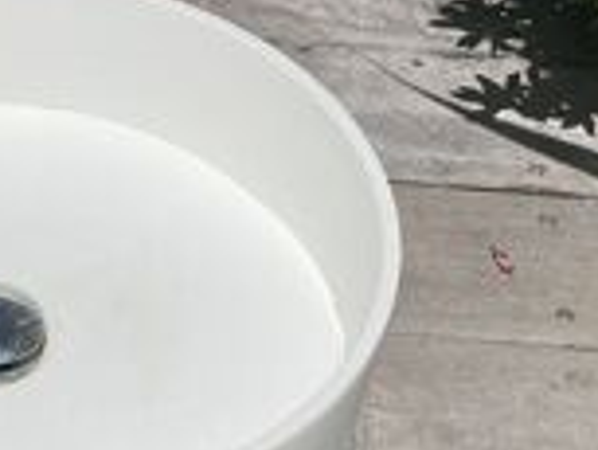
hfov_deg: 20.9
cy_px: 411
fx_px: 1573
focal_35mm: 91
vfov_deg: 16.0
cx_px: 12
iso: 16
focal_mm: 3
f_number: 1.8
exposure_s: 1/7407
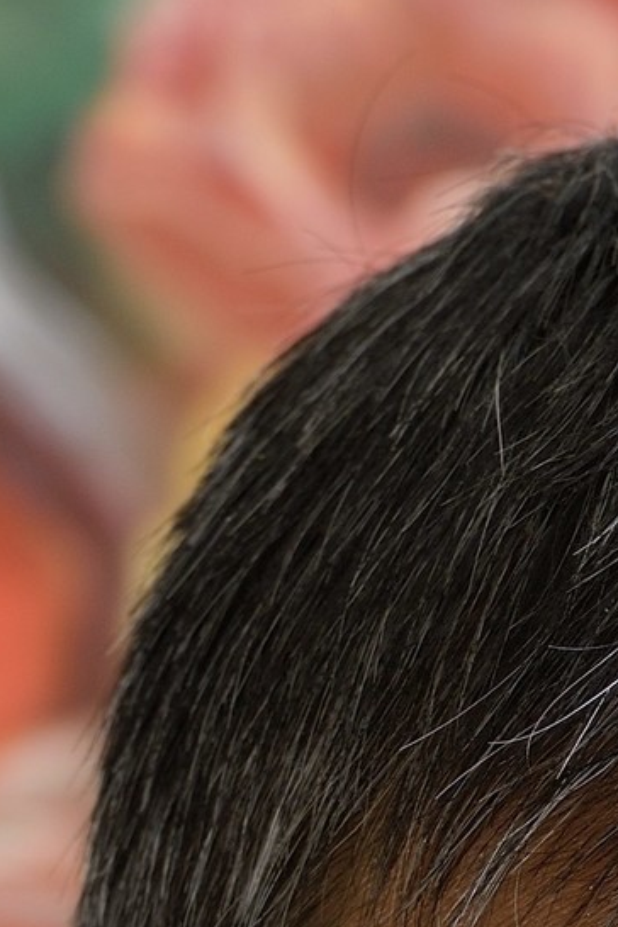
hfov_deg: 1.6
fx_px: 22092
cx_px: 1014
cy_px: 1967
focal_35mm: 858
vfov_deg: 2.4
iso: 100
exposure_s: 1/250
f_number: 9
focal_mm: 195
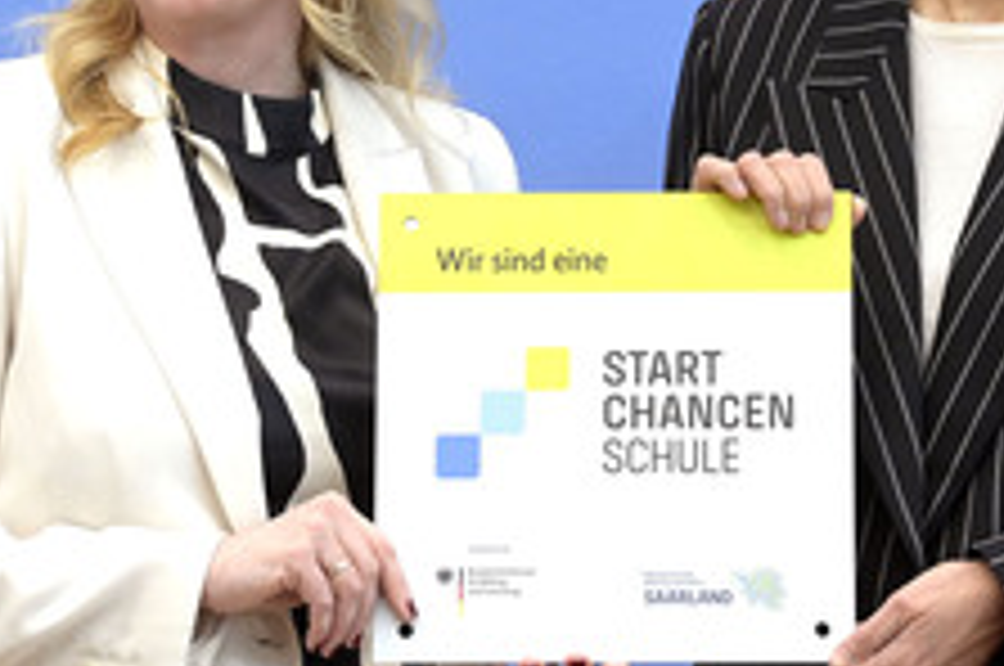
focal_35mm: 186
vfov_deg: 7.3
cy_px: 122
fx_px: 5180
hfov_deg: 11.1
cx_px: 619
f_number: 5
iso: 4000
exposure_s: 1/640
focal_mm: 92
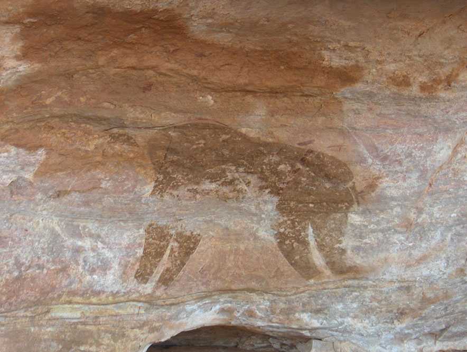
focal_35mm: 70
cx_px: 234
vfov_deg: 21.1
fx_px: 946
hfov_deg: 27.7
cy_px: 176
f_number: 3.5
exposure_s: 1/99
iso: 166
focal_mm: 14.3
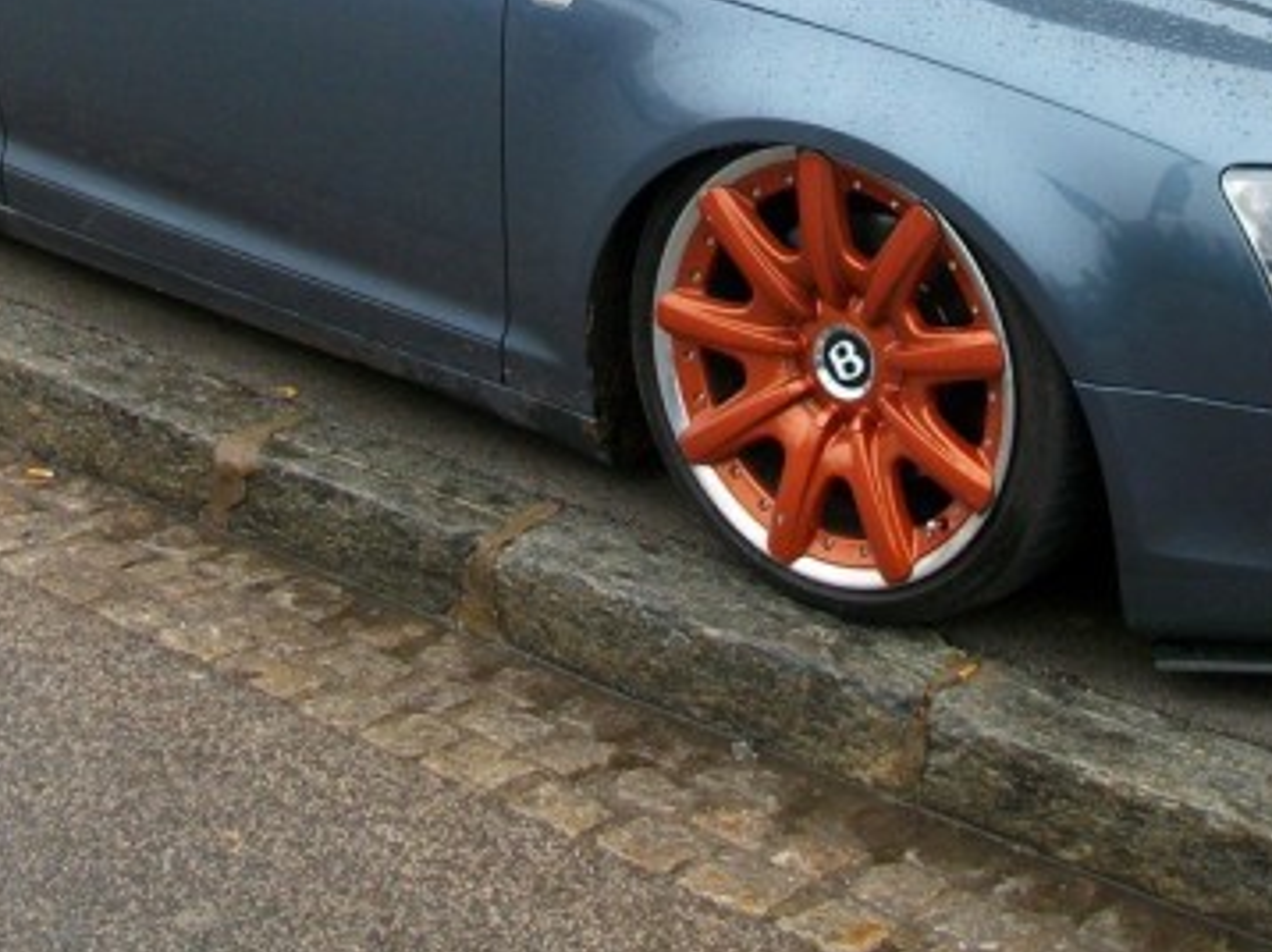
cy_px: 7
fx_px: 2791
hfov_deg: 25.6
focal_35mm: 76
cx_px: 753
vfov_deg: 18.9
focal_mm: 5.7
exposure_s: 1/171
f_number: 2.9
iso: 80
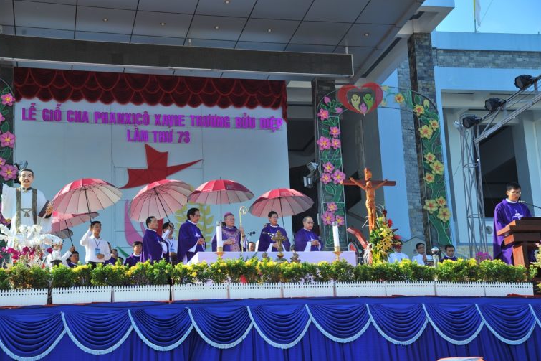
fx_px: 886
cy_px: 183
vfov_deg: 23.0
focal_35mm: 59
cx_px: 269
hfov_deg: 33.9
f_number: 5.6
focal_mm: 58
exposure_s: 1/250
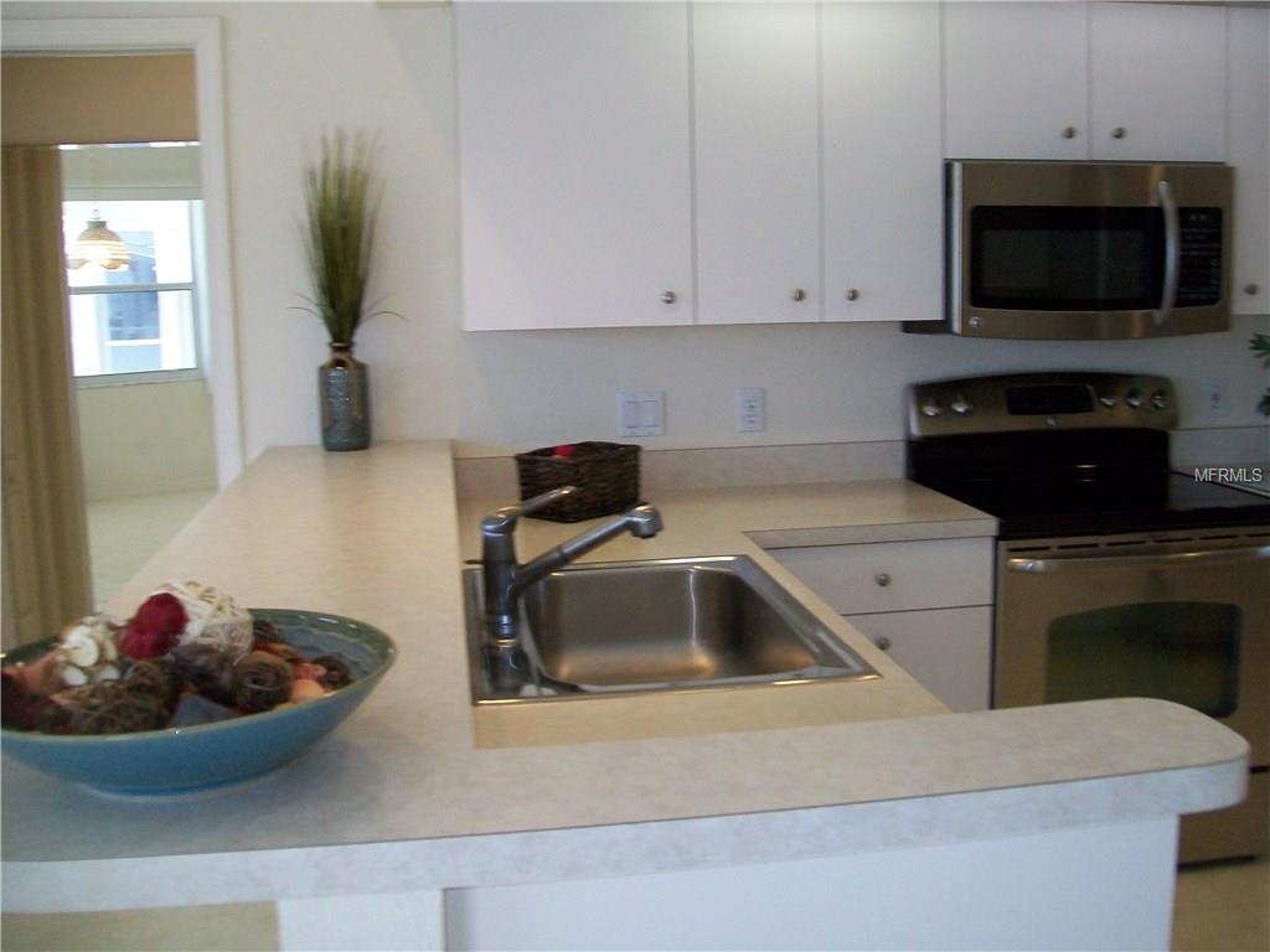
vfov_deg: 39.7
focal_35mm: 36
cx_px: 635
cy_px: 476
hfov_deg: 51.4
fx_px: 1321
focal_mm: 6
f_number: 2.7
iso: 160
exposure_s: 1/100
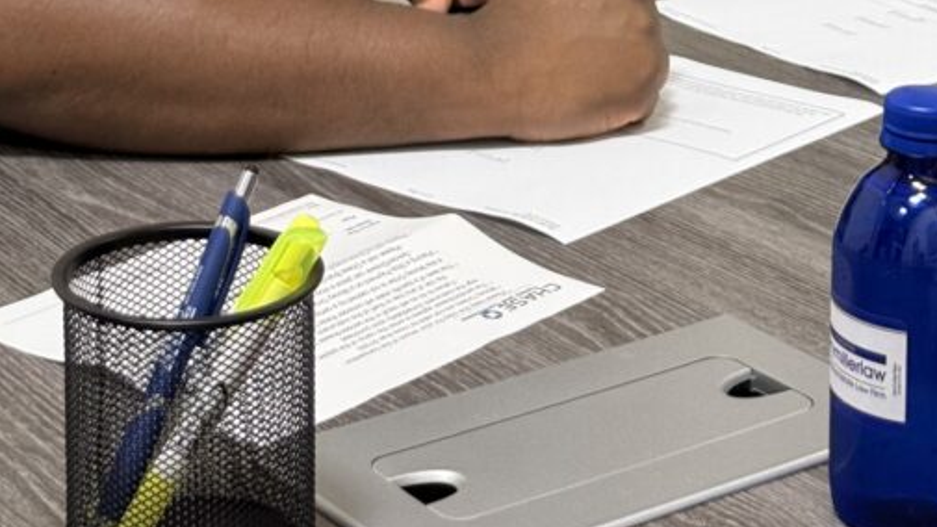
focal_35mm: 106
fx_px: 2633
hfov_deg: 20.2
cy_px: -388
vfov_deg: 10.8
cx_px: 412
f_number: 1.78
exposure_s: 1/40
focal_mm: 6.76
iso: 250
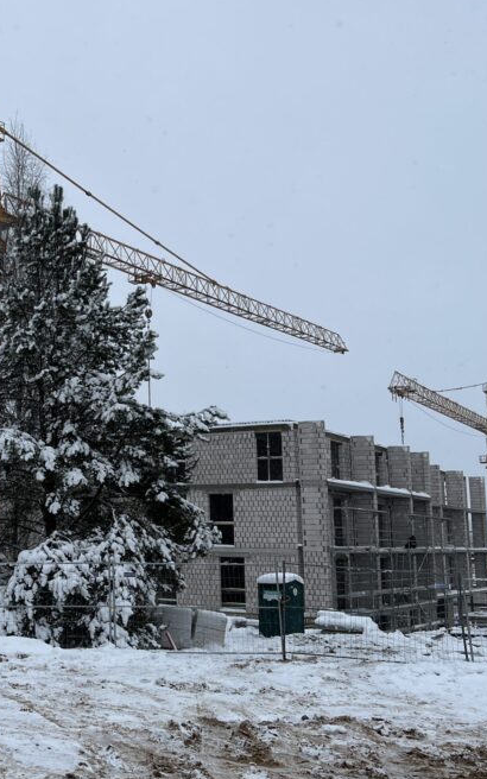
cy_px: 384
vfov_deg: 46.2
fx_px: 913
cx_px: 45
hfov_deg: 28.7
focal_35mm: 43
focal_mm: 5.7
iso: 50
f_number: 1.5
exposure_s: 1/1029
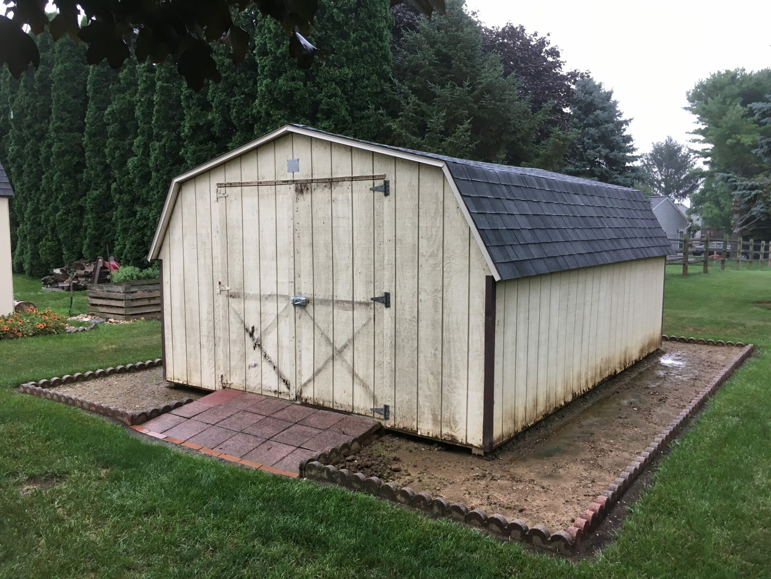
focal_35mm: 29
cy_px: 290
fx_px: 646
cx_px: 386
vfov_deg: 48.2
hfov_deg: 61.7
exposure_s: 1/30
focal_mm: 4.15
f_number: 2.2
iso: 25
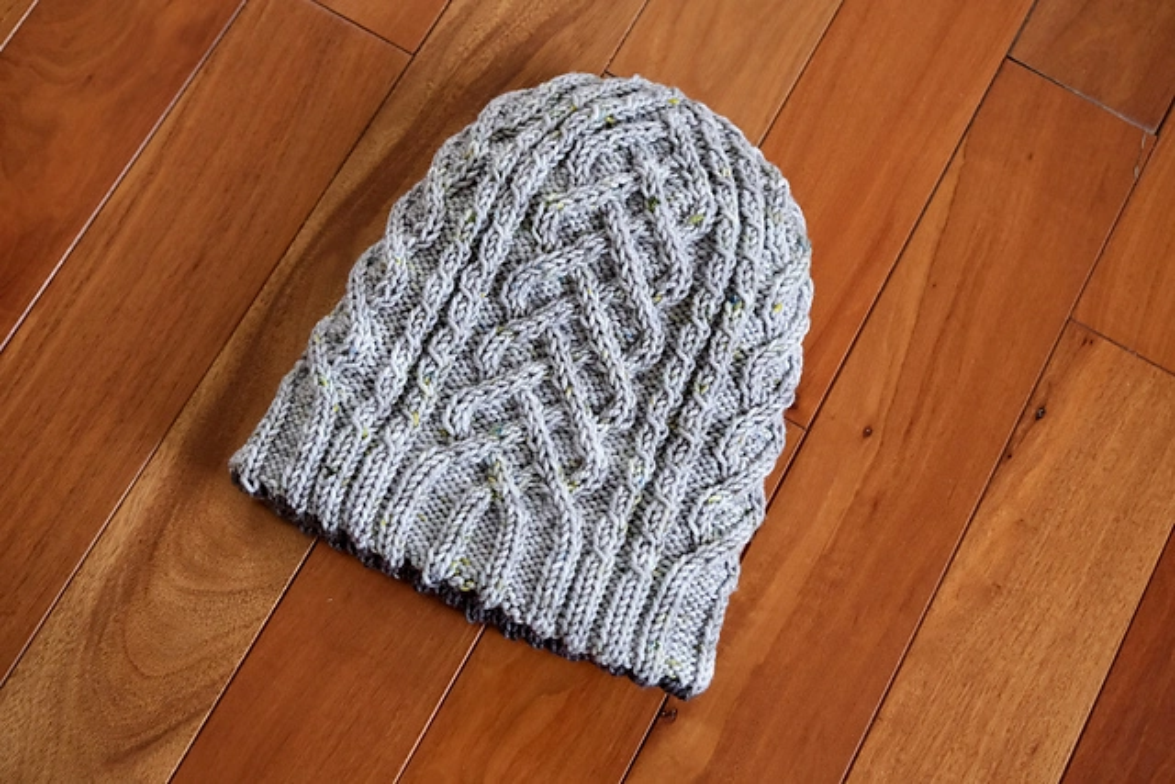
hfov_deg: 51.9
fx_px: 1208
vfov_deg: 36.0
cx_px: 588
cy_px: 392
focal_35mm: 37
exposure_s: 1/100
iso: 3200
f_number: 4
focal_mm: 24.7
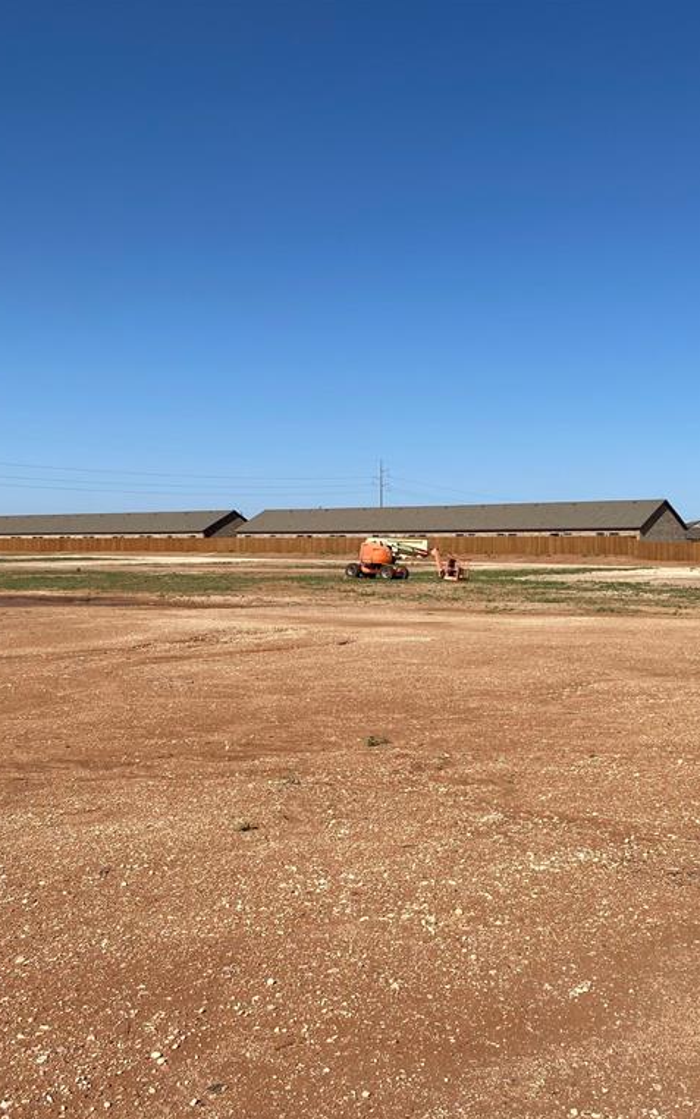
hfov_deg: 34.4
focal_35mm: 37
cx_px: 405
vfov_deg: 52.7
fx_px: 1129
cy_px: 560
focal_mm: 4.25
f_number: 1.8
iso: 32
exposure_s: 1/5025
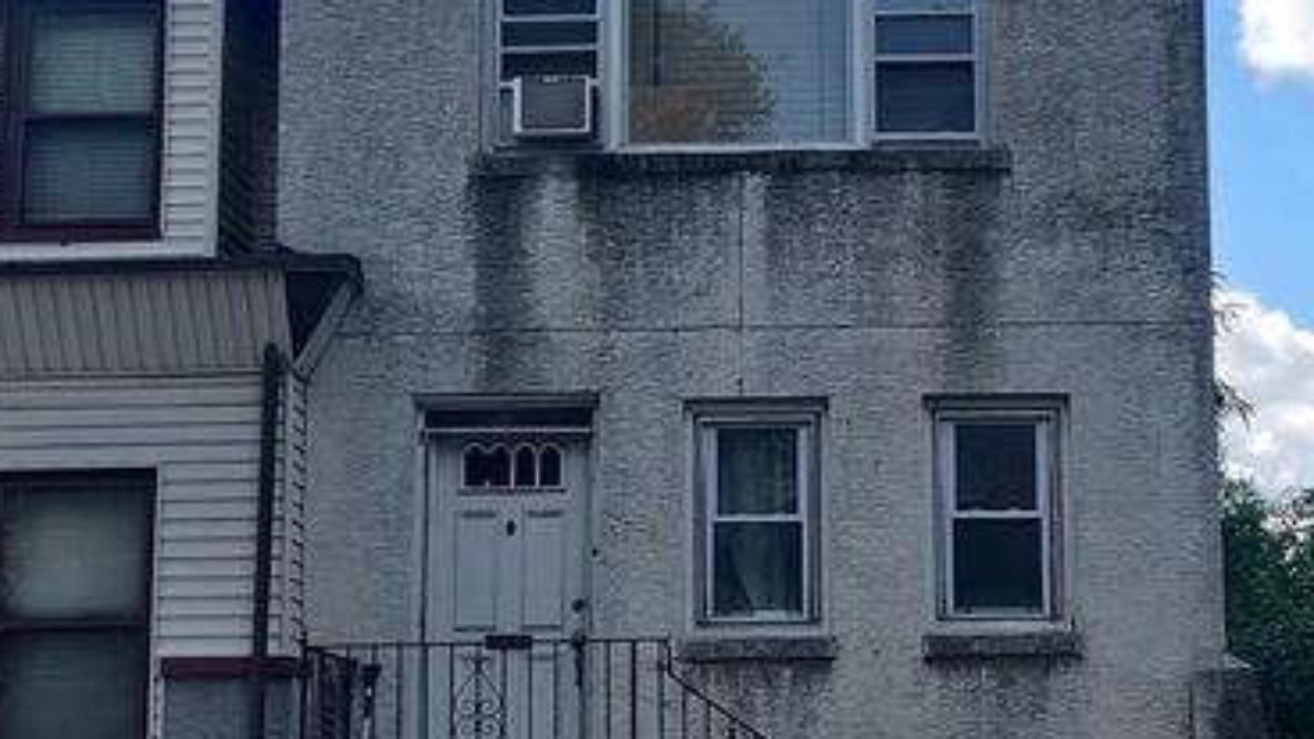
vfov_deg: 27.1
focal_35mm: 44
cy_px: 334
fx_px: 1533
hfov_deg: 45.9
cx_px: 836
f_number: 1.7
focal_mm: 4.25
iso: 100
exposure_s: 1/207
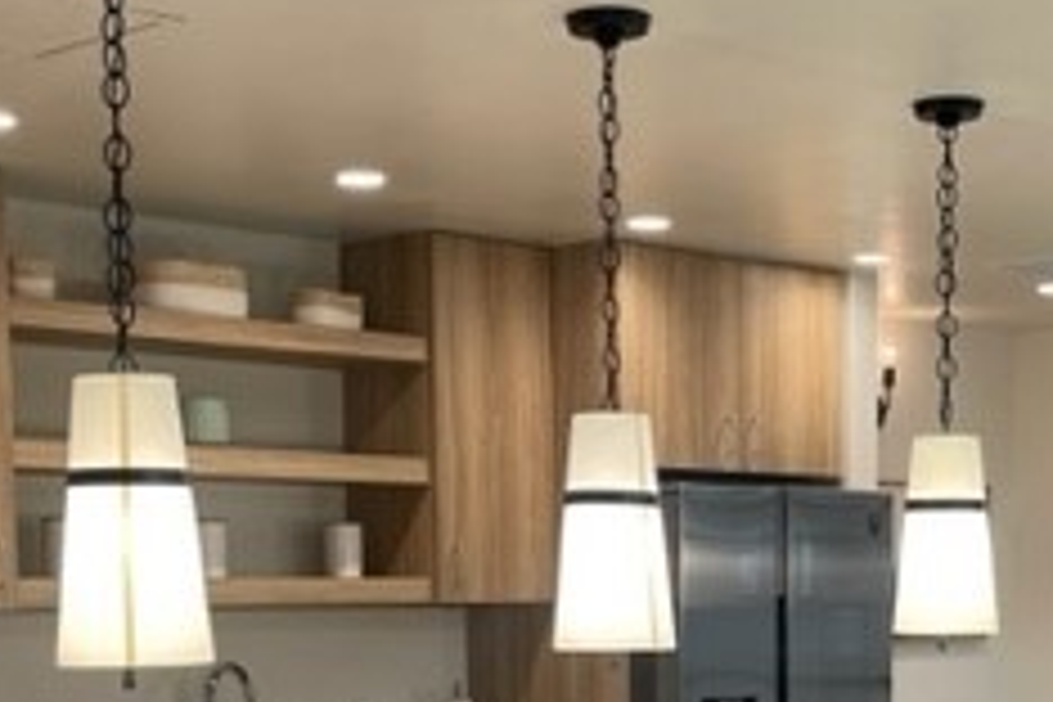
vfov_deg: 17.9
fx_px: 2164
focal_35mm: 74
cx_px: 720
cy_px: 734
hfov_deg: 27.1
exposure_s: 1/120
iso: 125
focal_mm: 5.1
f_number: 1.6
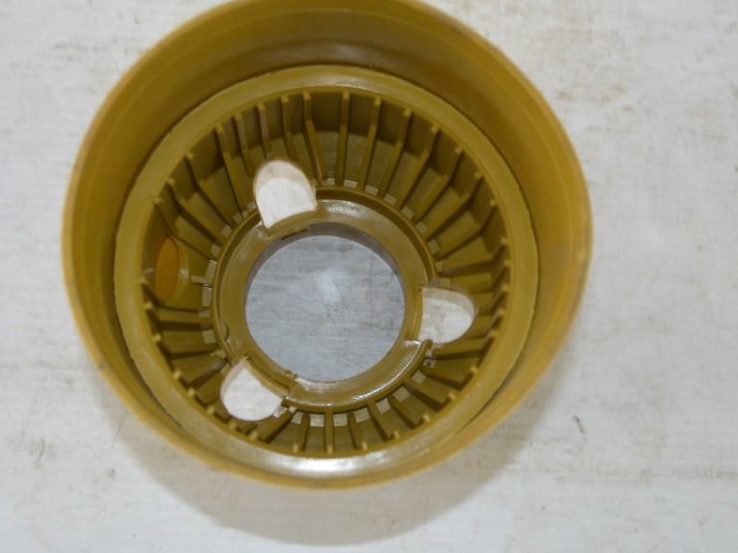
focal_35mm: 52
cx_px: 365
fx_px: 1108
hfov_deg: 36.8
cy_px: 229
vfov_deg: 28.0
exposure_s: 1/60
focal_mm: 24
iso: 450
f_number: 4
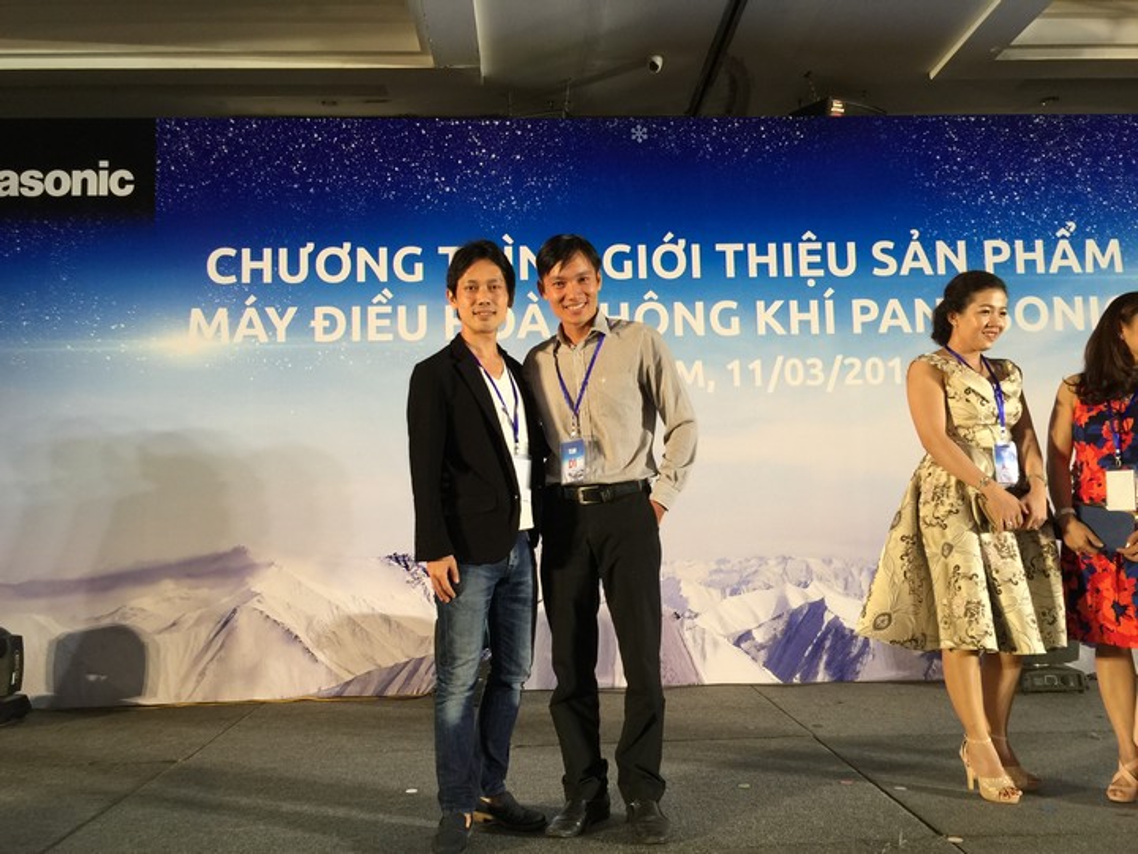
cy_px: 427
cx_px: 569
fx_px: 953
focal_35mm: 29
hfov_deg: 61.7
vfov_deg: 48.2
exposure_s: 1/17
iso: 64
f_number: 2.2
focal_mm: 4.15
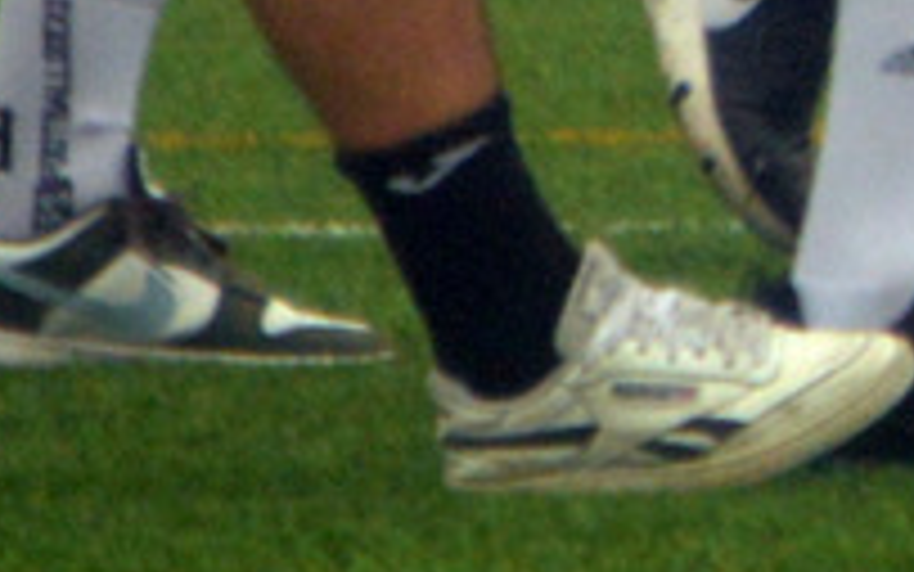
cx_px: 2445
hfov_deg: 0.7
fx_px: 75920
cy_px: -1011
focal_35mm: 3047
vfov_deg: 0.4
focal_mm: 270
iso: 560
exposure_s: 1/320
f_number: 5.6
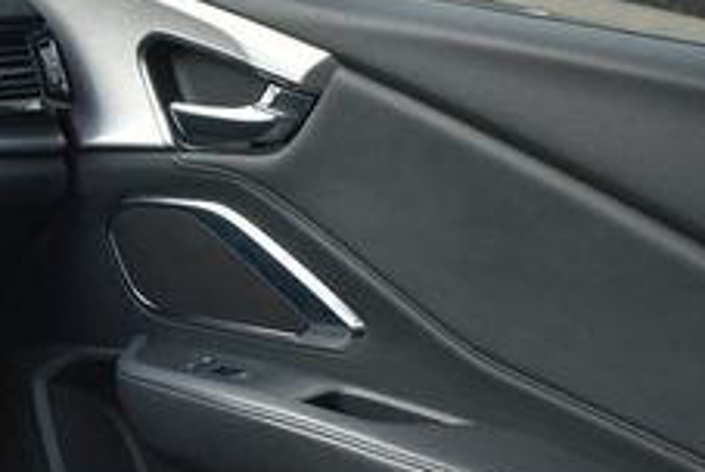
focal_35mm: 76
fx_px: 1490
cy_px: 231
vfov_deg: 18.0
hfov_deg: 25.3
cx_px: -3
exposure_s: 1/125
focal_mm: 18
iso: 800
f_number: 3.5
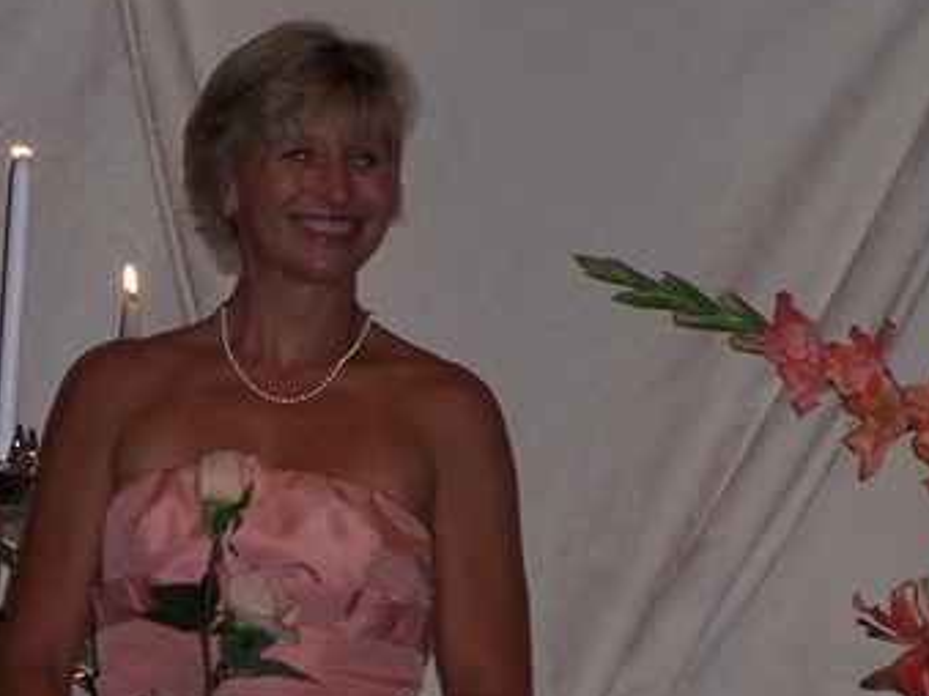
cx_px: 173
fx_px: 8451
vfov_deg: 4.7
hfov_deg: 6.3
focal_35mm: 315
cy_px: 754
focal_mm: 23.1
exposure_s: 1/90
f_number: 3.2
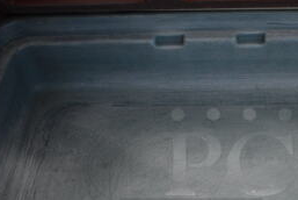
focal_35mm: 64
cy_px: 162
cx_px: 249
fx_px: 530
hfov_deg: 30.4
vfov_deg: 21.0
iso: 2500
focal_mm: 18
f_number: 3.5
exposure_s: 1/125
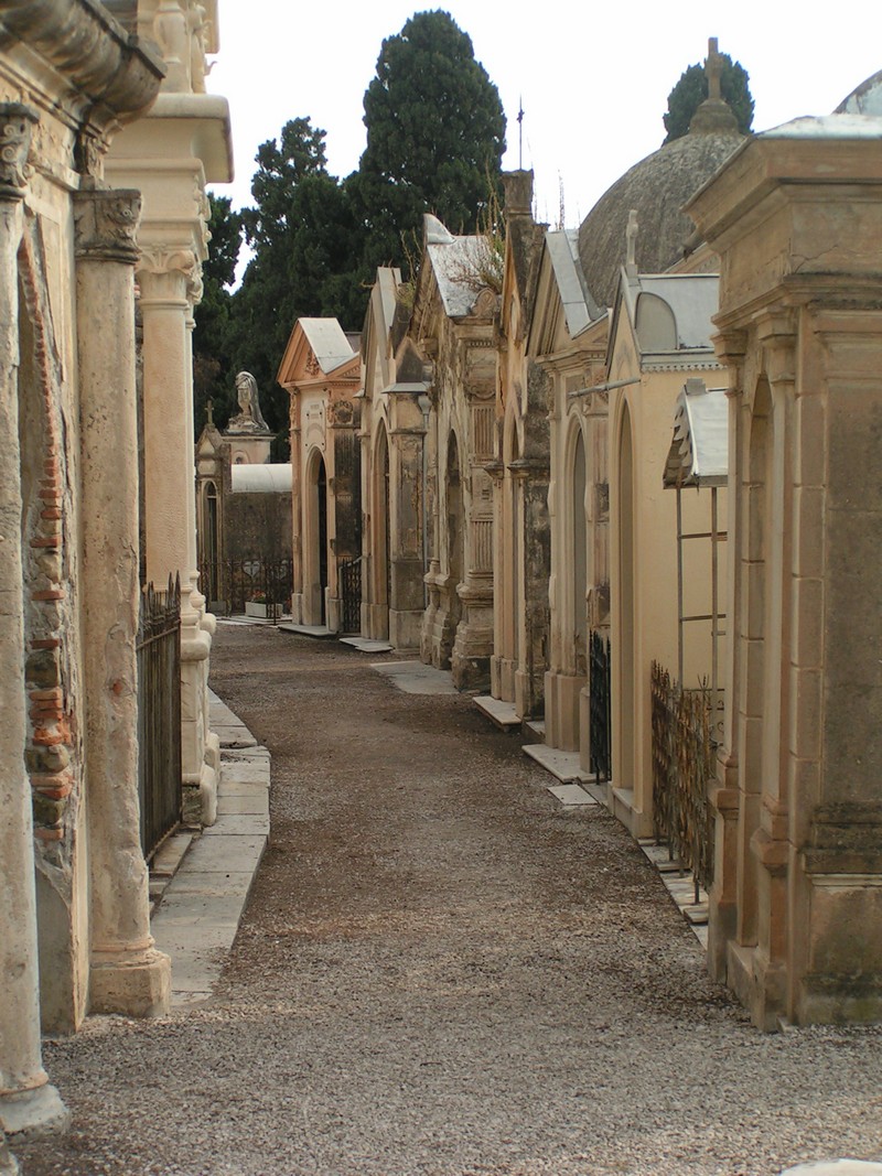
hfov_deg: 20.4
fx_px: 2447
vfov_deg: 27.0
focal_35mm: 72
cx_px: 441
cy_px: 588
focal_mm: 11
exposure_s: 1/200
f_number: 5
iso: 50
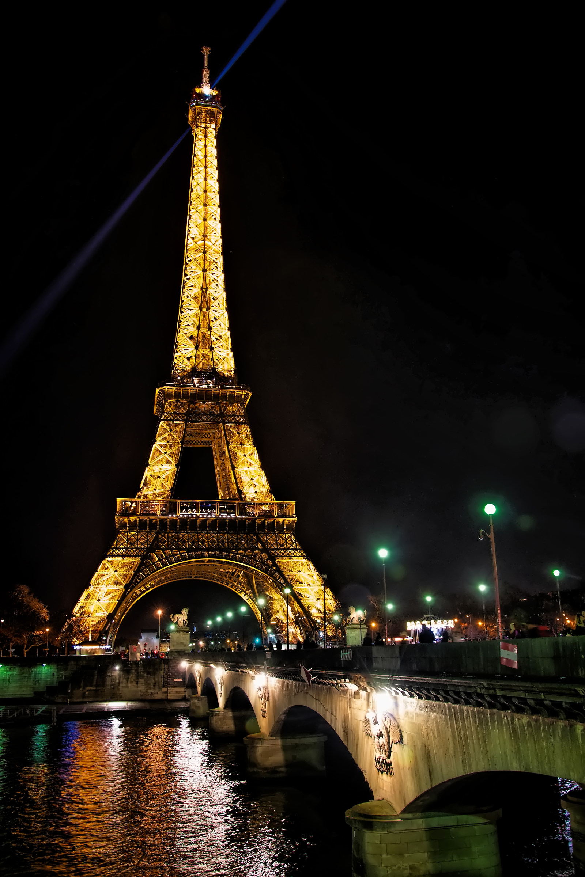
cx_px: 292
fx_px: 768
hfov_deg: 41.7
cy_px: 438
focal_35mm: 32
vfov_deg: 59.5
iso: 800
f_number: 3.8
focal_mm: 21
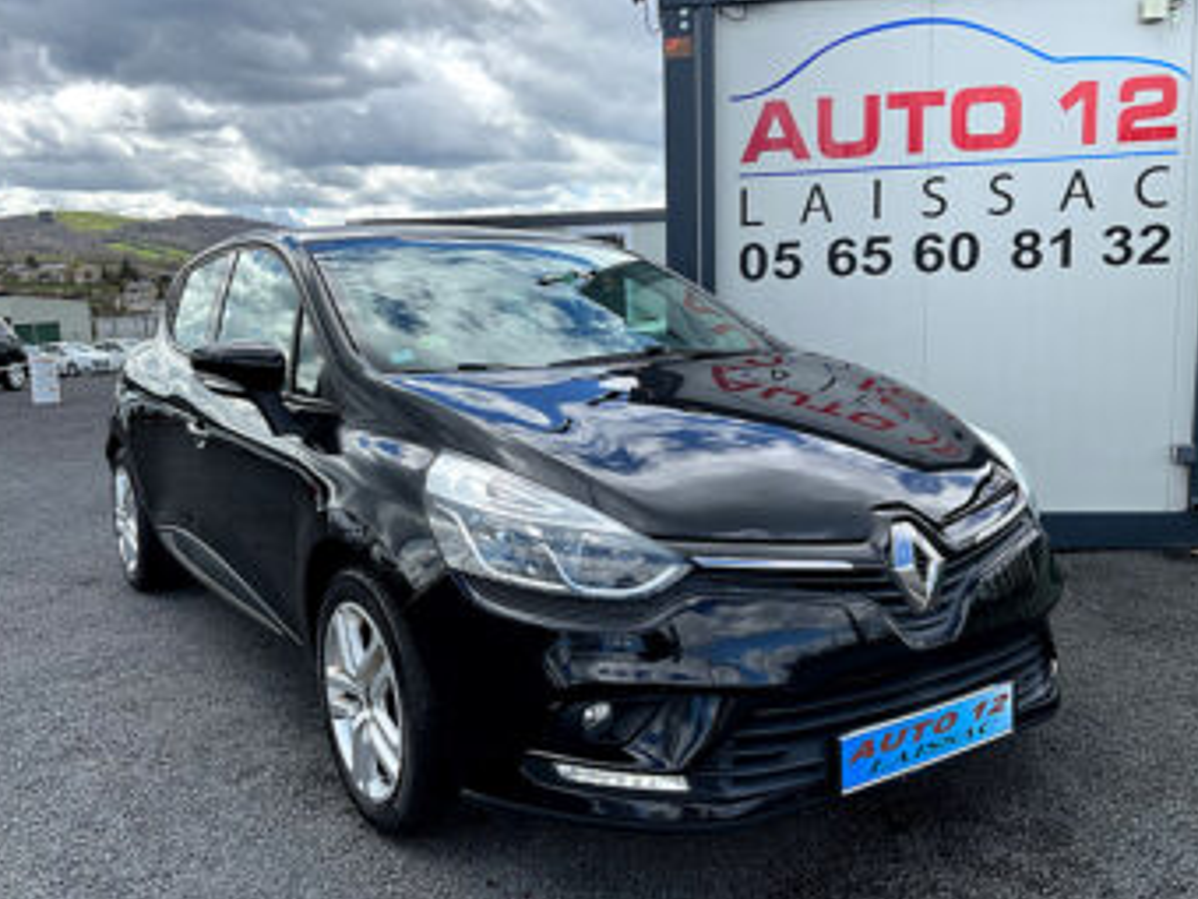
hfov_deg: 56.8
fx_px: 1107
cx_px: 583
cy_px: 492
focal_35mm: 32
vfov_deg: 44.1
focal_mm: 3
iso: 25
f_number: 1.8
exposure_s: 1/978
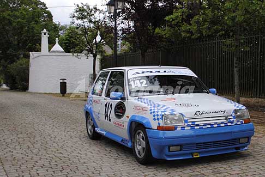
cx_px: 132
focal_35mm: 33
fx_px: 243
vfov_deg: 40.0
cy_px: 88
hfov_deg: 57.2
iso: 100
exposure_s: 1/200
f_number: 7.1
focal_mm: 22
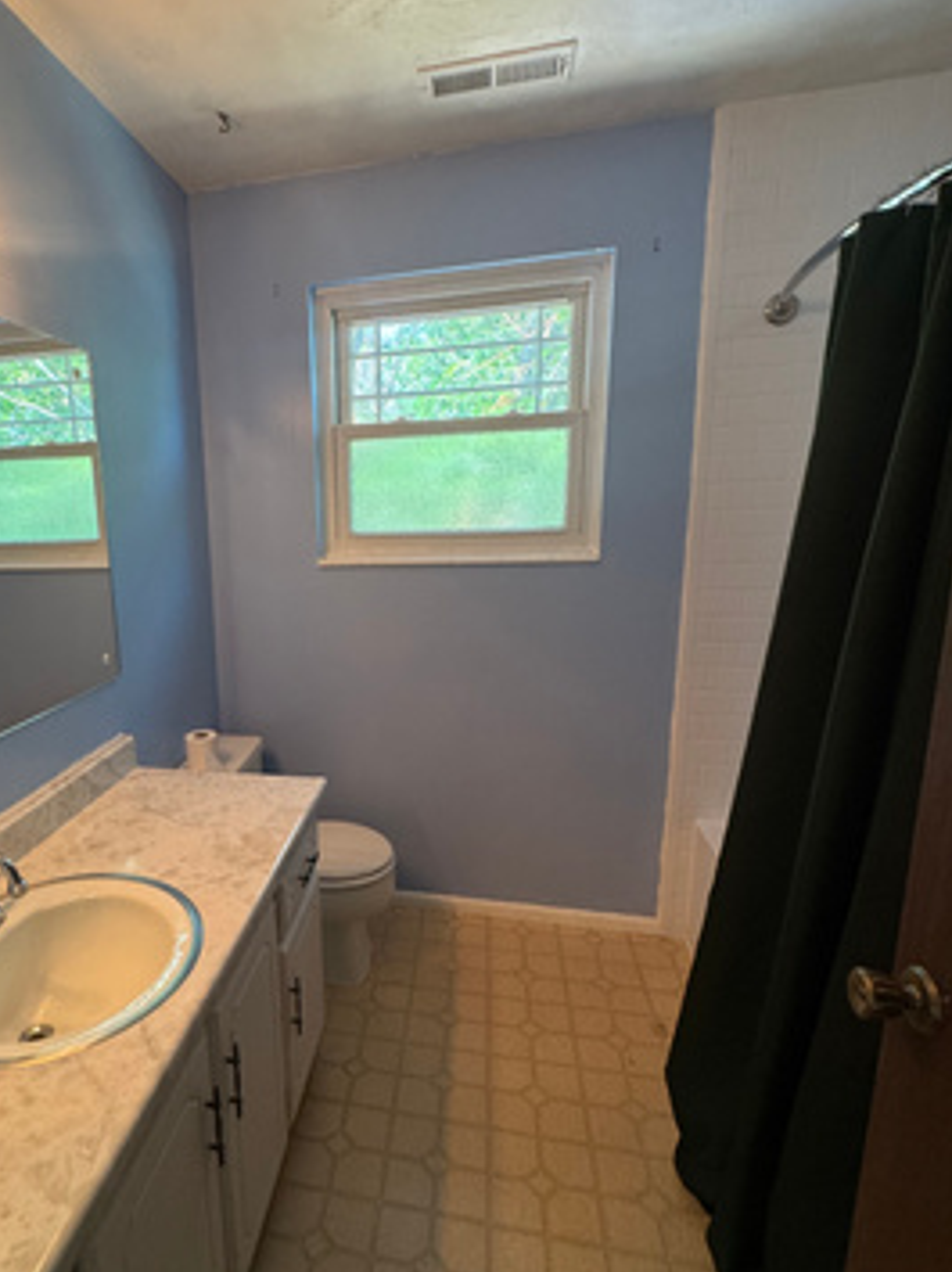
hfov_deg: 66.6
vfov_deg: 84.7
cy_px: 654
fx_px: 698
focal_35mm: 19
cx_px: 313
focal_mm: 2.22
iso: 200
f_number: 2.2
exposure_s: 1/60
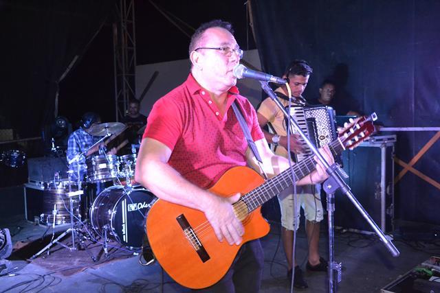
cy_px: 146
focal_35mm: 38
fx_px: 458
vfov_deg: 35.5
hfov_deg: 51.3
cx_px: 220
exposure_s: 1/60
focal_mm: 25
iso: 3200
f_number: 4
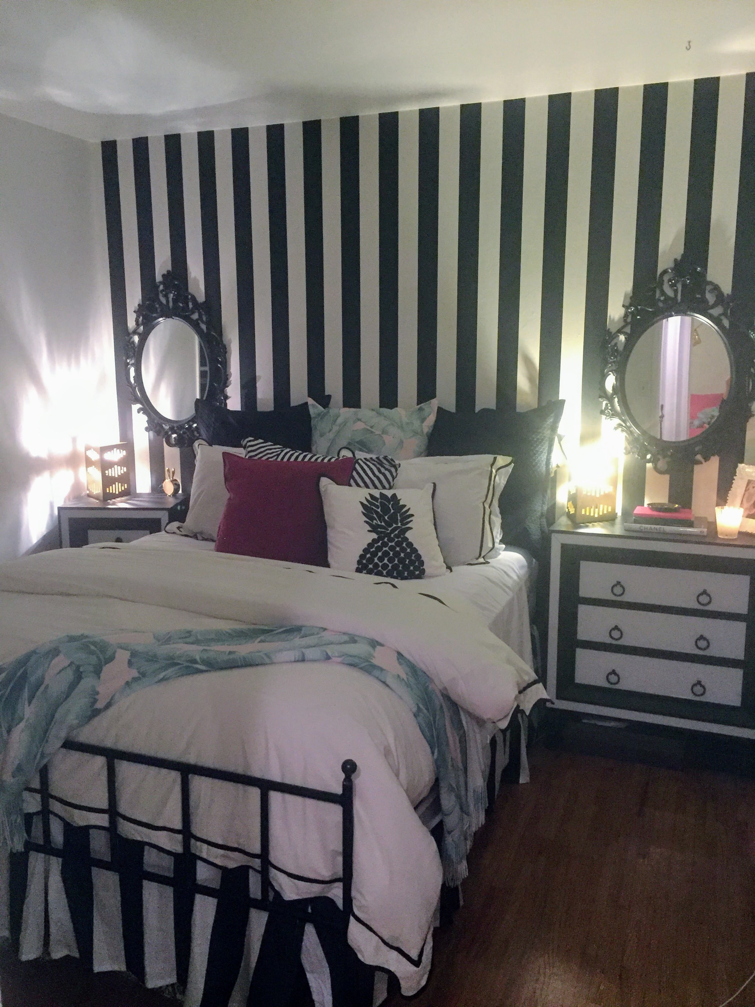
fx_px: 843
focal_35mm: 29
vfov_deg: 61.7
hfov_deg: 48.2
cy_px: 504
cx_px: 378
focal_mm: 4.15
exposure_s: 1/15
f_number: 2.2
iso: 320
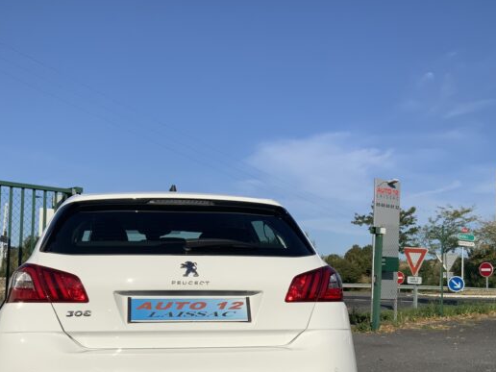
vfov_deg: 31.9
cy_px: 248
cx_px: 212
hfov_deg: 42.0
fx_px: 645
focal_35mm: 45
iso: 20
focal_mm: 3
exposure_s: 1/4785
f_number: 1.8
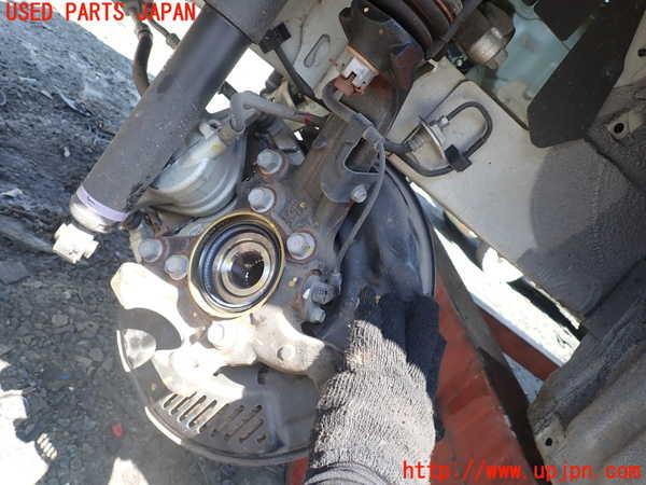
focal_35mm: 25
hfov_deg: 69.4
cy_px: 242
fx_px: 467
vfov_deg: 54.9
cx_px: 323
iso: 100
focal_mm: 4.5
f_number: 2.8
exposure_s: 1/100
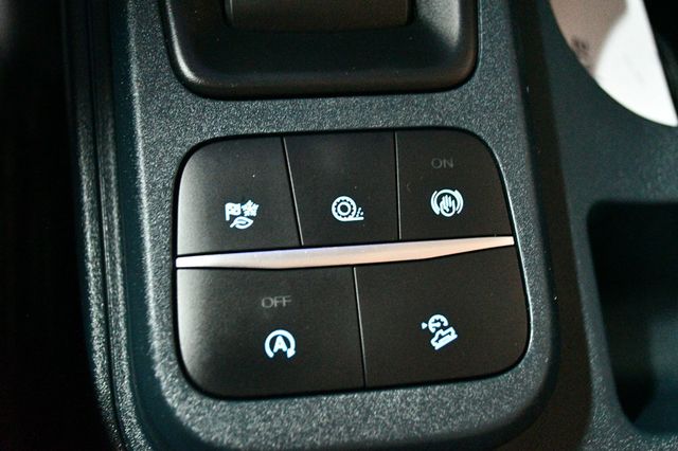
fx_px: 903
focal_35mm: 48
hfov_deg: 41.1
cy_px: 226
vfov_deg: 28.0
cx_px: 339
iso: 12800
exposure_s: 1/20
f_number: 4.8
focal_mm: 32
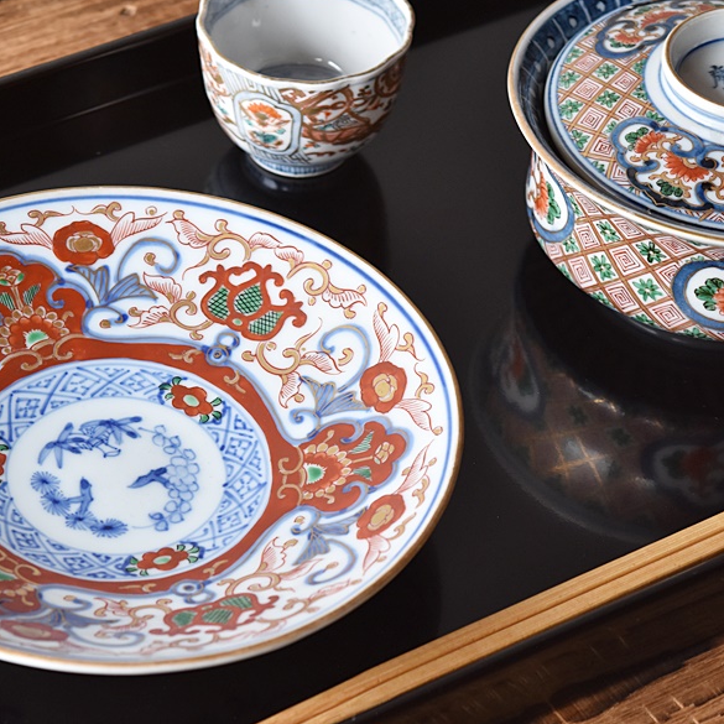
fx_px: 2976
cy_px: 405
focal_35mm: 126
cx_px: 126
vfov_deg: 13.9
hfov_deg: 13.8
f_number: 5.6
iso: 400
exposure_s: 1/13
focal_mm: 55
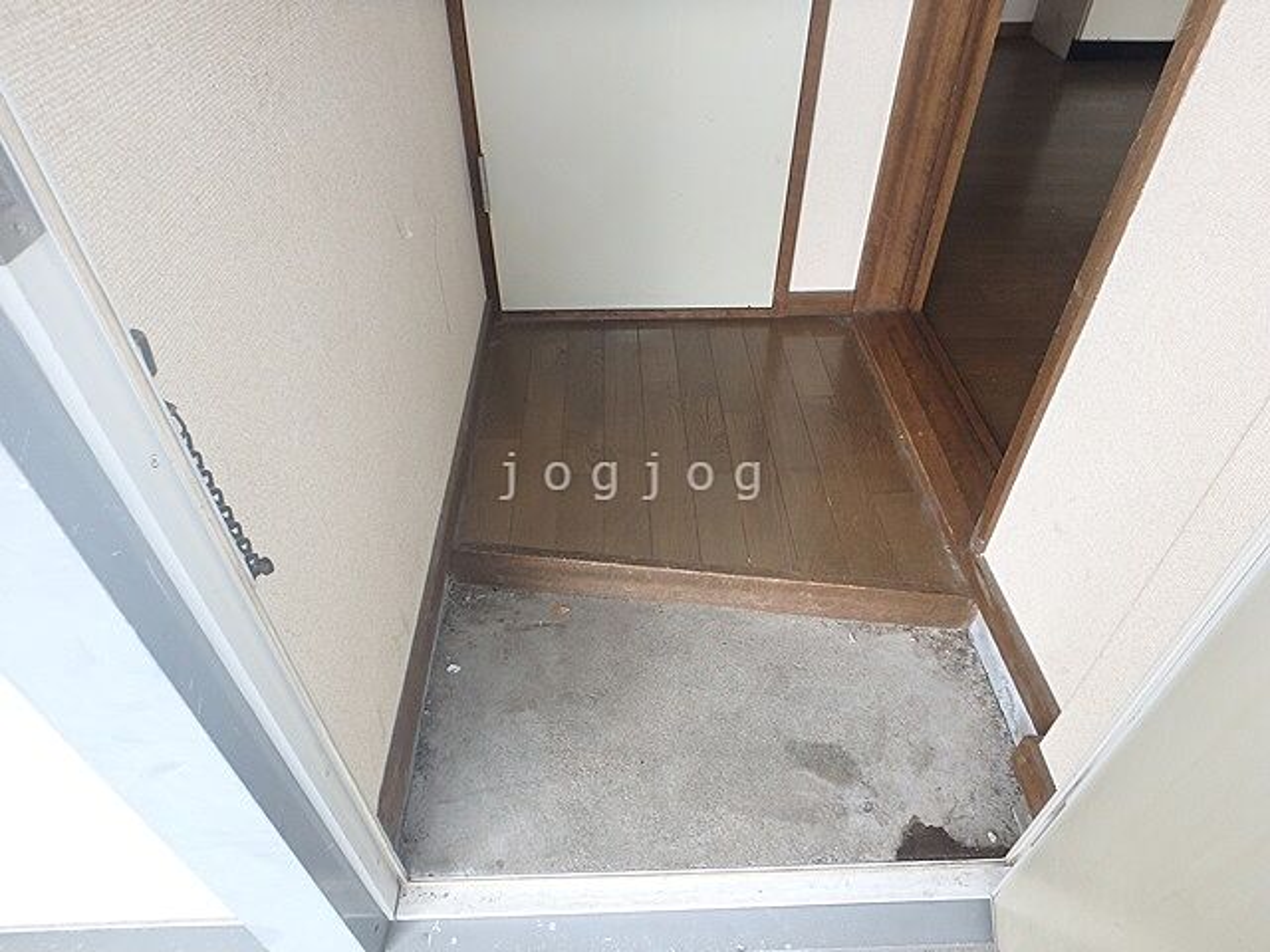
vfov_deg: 63.4
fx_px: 770
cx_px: 635
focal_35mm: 21
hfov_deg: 79.0
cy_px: 476
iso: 200
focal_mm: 3.7
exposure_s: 1/50
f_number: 3.5
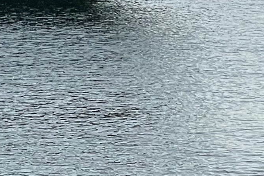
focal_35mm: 323
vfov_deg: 4.2
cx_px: -462
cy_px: -152
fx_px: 2368
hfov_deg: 6.0
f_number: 2
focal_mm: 6
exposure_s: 1/1597
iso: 25
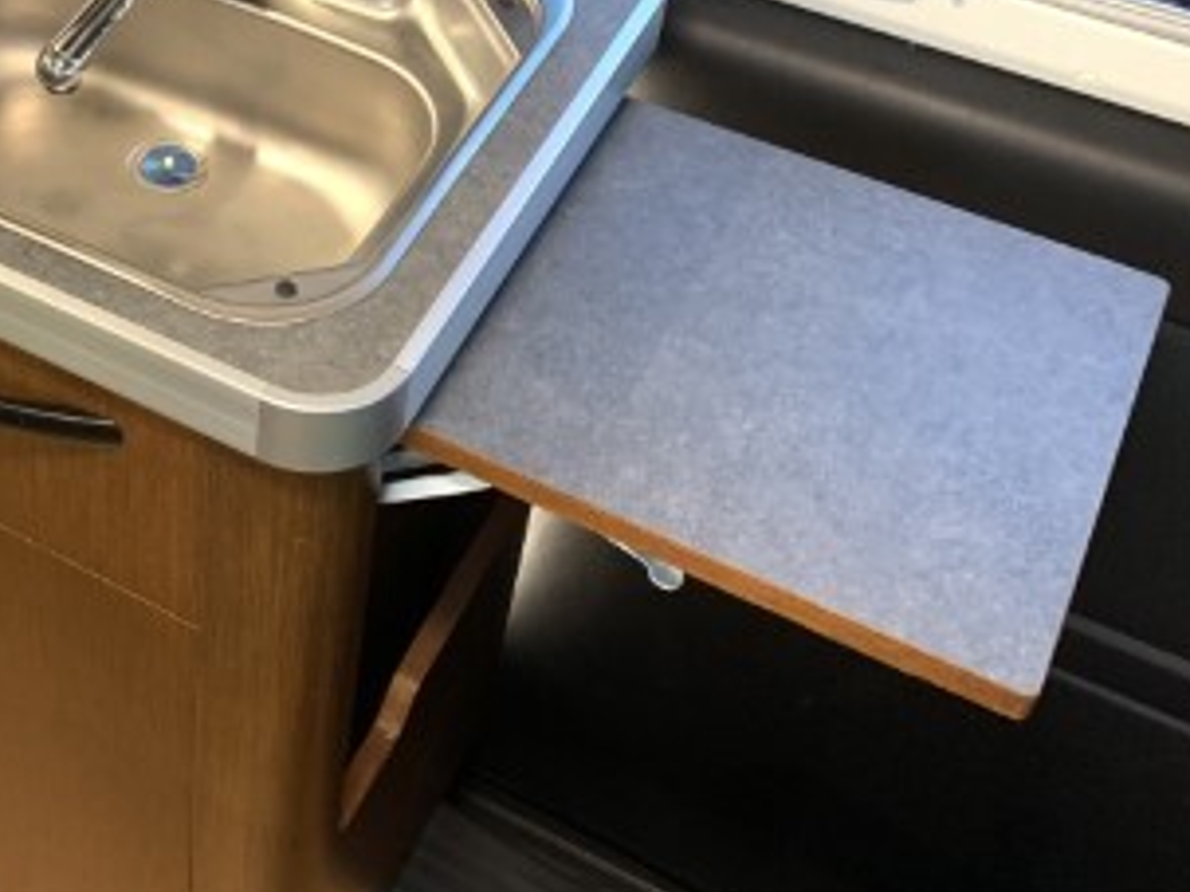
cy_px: 165
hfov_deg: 32.4
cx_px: 20
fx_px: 1890
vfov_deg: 26.0
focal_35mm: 55
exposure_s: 1/42
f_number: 1.8
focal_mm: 4.25
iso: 400
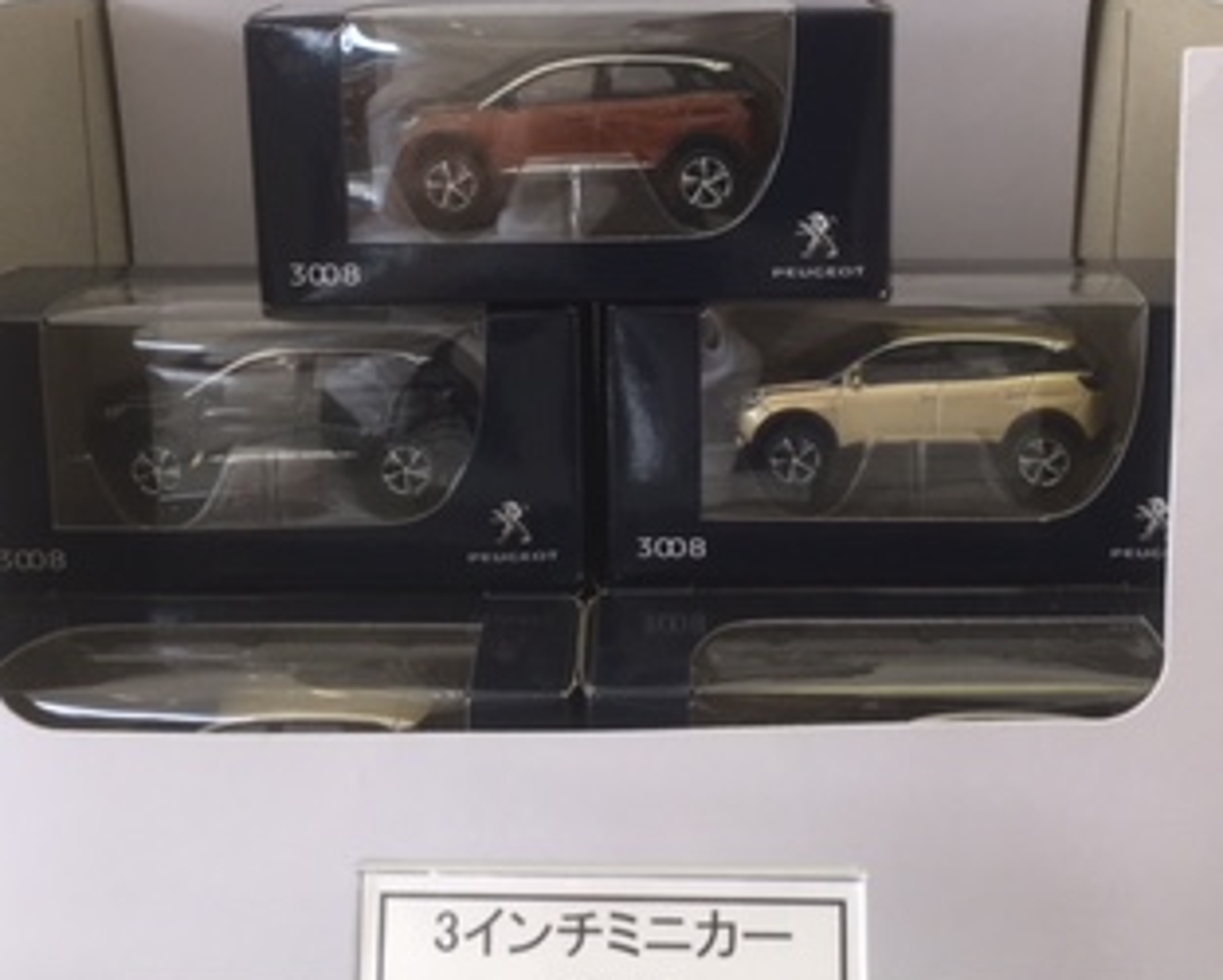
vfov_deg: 26.1
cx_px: 627
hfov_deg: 32.5
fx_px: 2101
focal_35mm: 58
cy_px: 333
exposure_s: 1/120
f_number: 2.2
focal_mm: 4.15
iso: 40
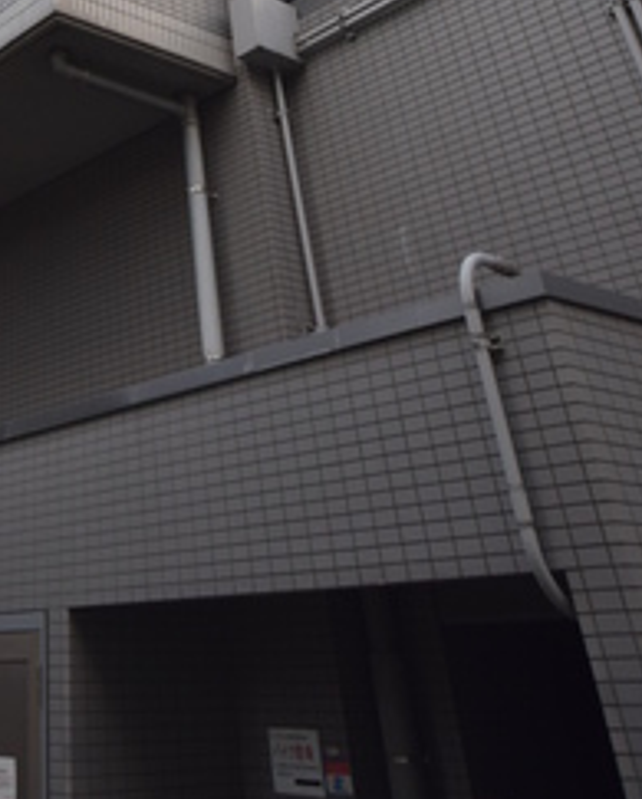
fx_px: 1010
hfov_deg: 33.1
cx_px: 41
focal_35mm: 43
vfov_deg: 34.6
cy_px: -158
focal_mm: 11.5
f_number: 6.3
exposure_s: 1/160
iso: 400
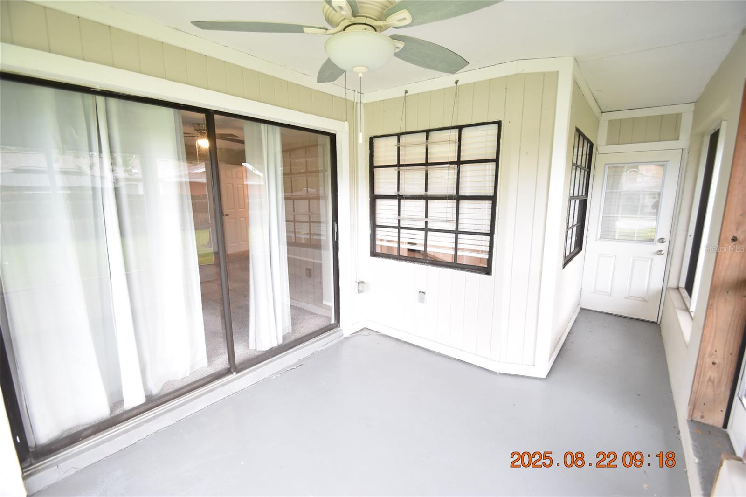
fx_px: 311
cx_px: 373
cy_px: 248
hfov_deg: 100.4
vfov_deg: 77.3
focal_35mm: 15
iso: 800
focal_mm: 10
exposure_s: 1/45
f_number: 3.5
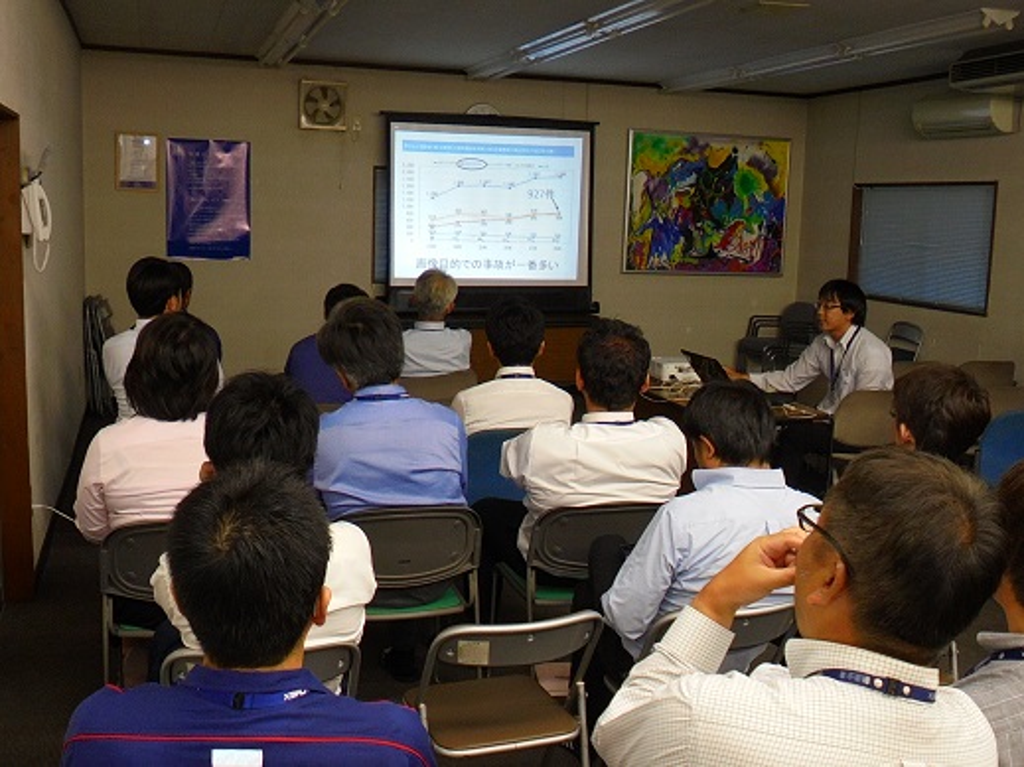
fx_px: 1124
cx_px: 512
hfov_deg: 49.0
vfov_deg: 37.7
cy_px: 384
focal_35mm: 38
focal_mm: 6.9
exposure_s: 1/40
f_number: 4.2
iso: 400
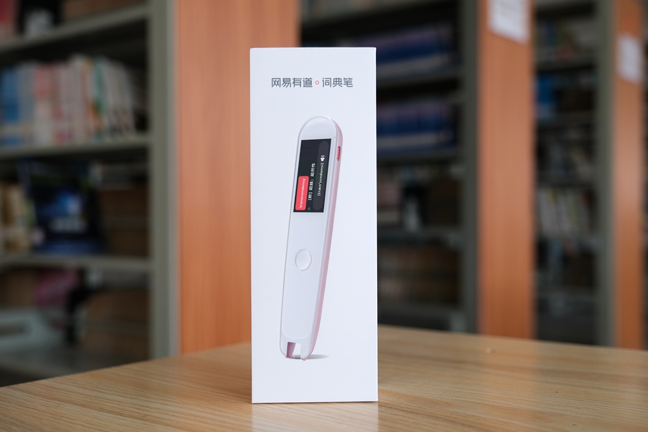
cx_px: 324
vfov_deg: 31.9
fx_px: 756
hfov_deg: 46.4
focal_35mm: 42
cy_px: 216
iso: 160
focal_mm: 28.3
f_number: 2.8
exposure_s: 1/120
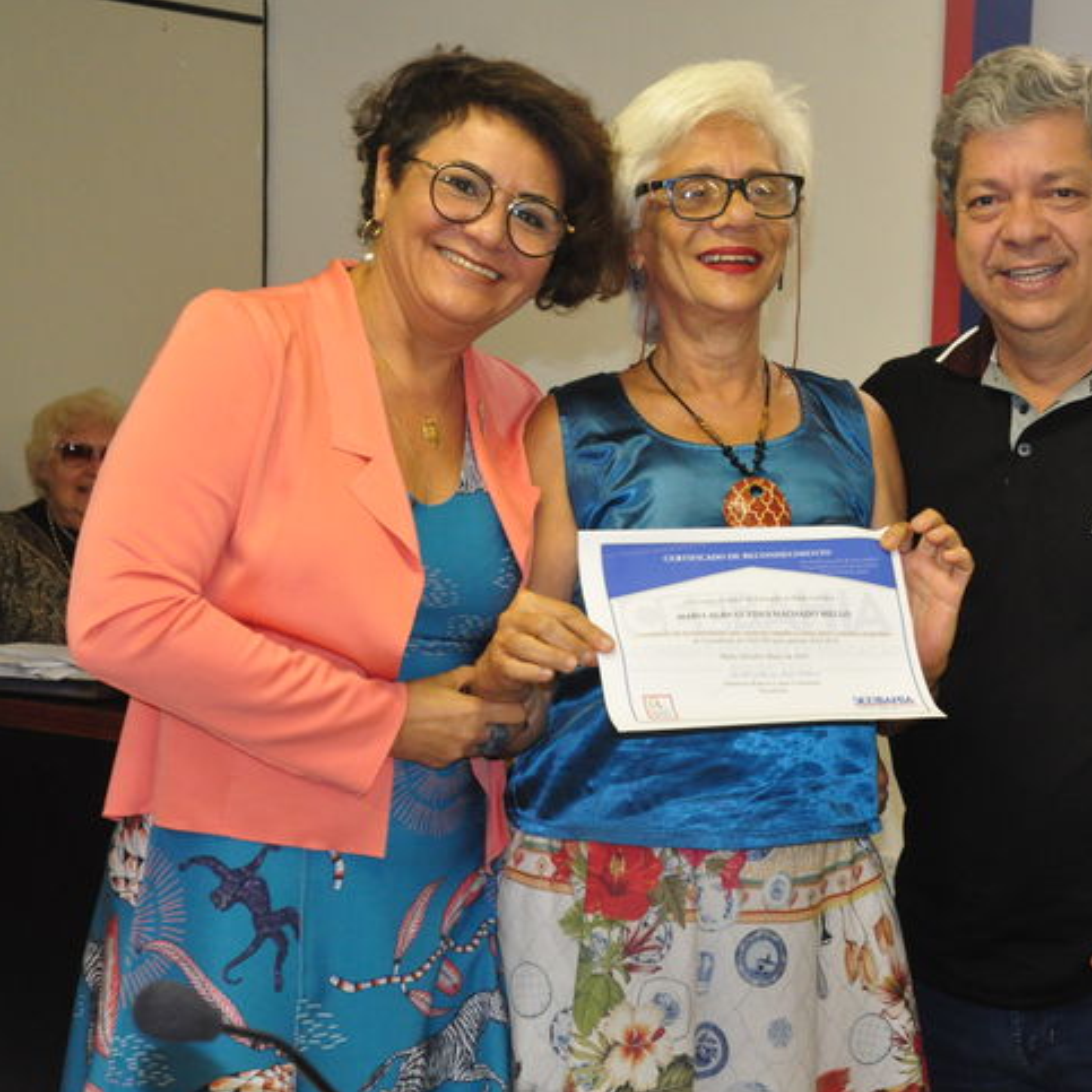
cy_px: 547
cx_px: 749
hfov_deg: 21.3
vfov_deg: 21.4
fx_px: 2891
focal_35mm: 81
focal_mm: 42
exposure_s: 1/60
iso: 2000
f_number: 5
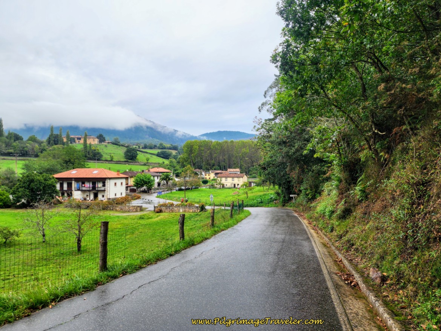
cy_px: 166
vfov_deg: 58.9
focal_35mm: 23
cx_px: 220
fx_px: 293
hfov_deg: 73.9
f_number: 1.8
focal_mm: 6.4
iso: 12
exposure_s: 1/574
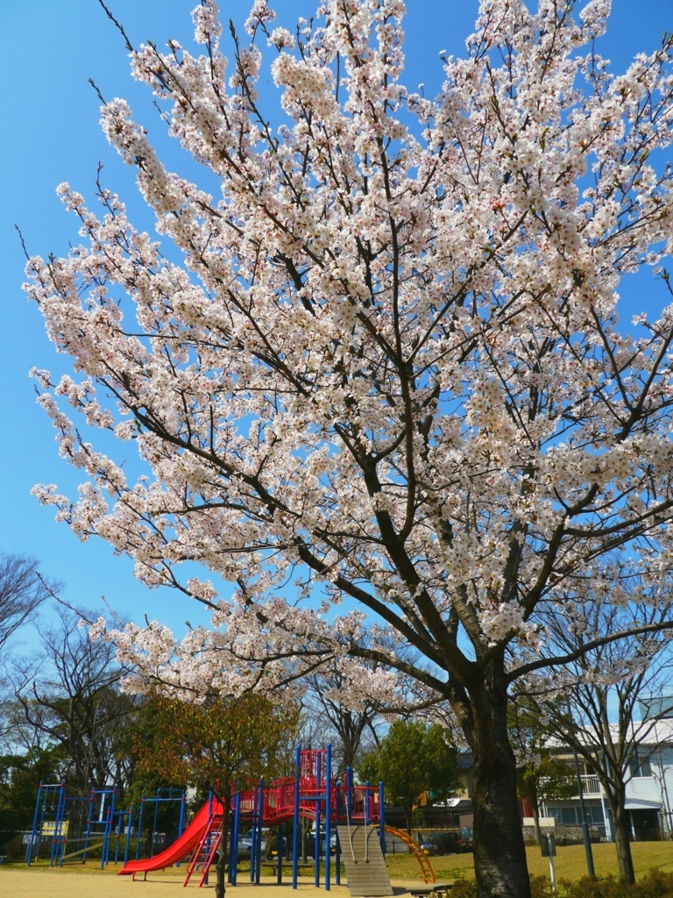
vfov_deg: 63.4
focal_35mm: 28
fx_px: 726
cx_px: 336
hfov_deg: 49.7
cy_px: 449
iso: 100
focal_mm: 14
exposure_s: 1/500
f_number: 8
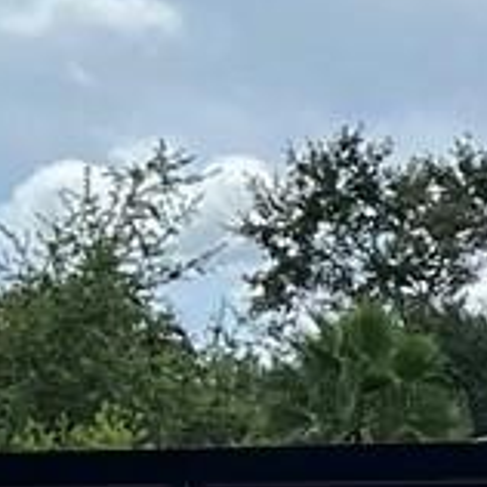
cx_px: 1834
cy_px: 949
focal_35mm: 232
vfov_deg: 7.3
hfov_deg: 6.4
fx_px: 3693
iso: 50
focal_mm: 5.7
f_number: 1.5
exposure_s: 1/7463
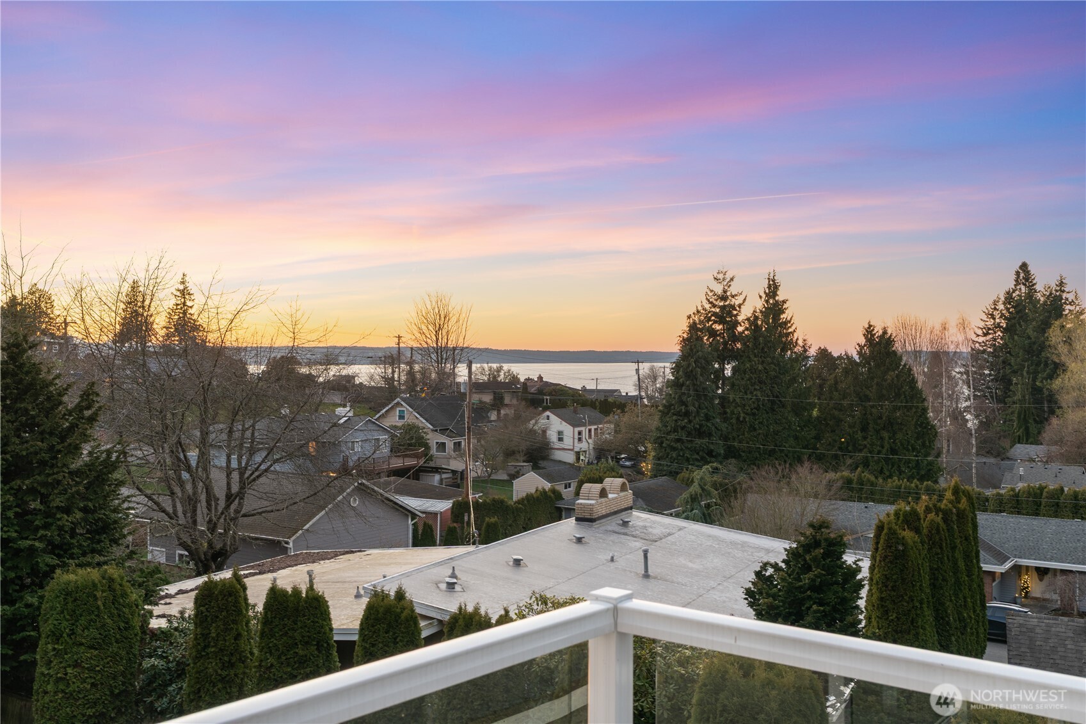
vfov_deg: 37.8
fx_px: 1056
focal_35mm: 35
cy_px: 362
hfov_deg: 54.4
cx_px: 543
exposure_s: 1/3
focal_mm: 35
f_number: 9
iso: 320
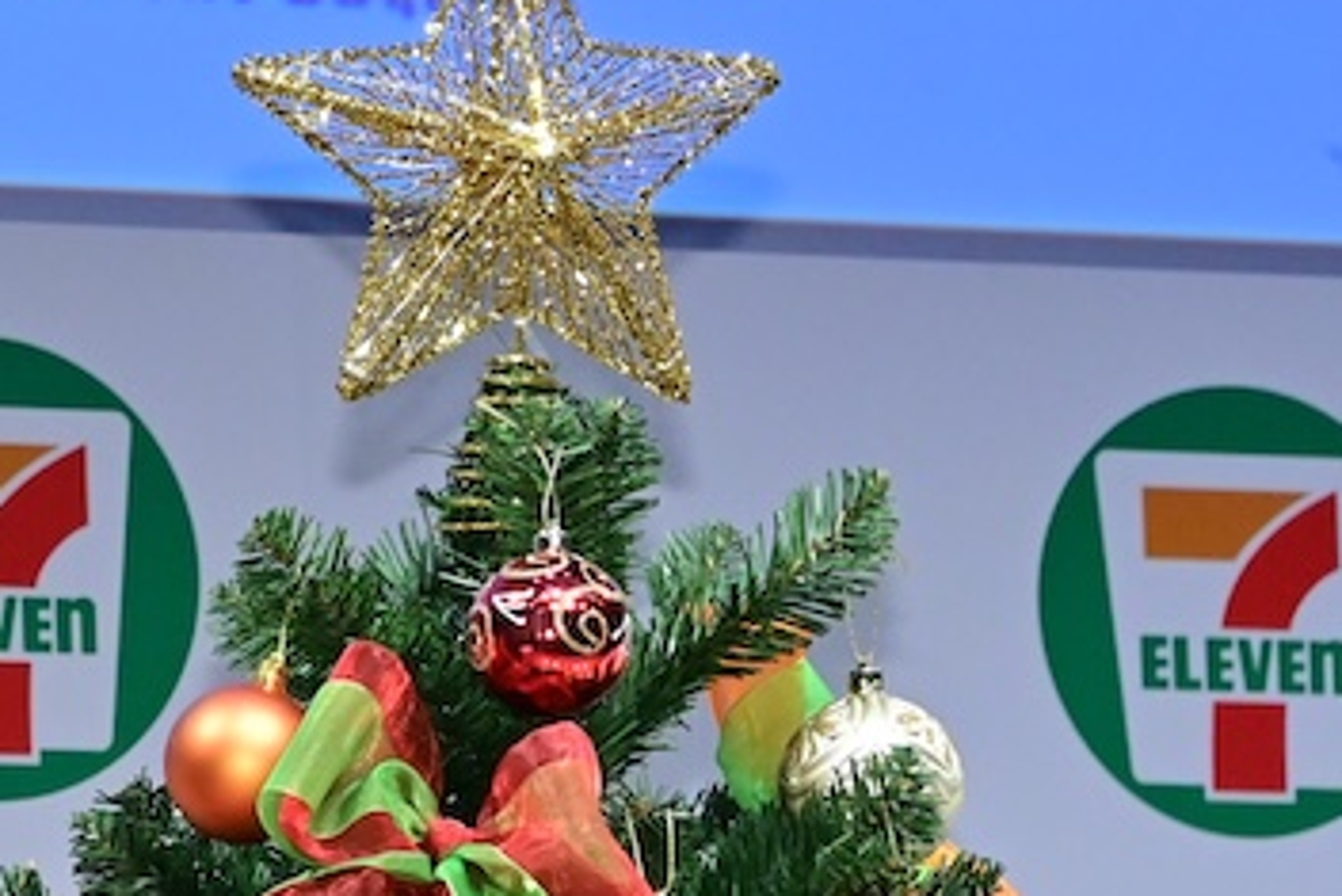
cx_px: -332
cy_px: 1031
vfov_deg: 2.8
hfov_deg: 4.3
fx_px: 18012
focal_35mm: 483
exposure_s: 1/160
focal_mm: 170
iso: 6400
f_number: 11
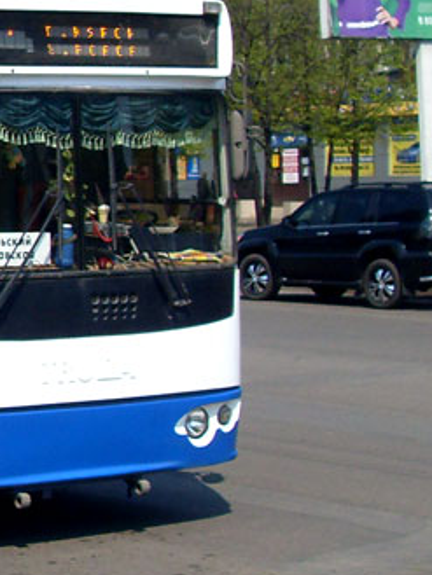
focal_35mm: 115
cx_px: -182
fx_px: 1912
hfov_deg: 12.4
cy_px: 110
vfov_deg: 17.0
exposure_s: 1/350
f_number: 7
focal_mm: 6.3
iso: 80
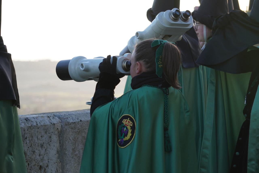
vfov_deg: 8.9
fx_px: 1111
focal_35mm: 154
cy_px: 86
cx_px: 130
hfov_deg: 13.3
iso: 200
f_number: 5.6
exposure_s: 1/160
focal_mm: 103
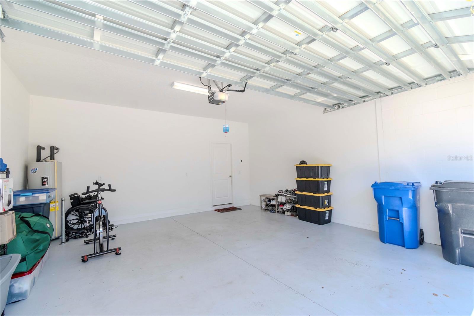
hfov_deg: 100.4
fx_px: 197
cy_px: 158
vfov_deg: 77.3
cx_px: 237
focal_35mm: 15
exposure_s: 1/200
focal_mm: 10
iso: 500
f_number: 8
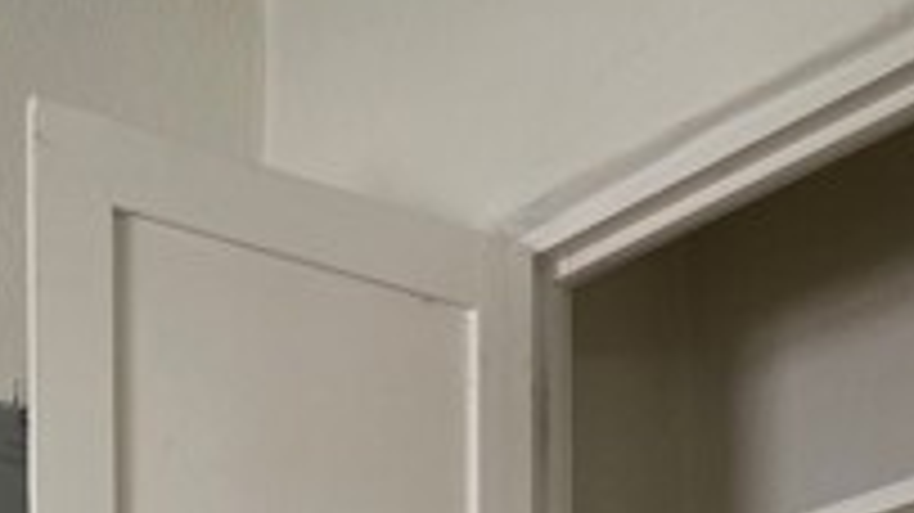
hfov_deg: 26.8
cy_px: 1094
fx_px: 1914
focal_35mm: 79
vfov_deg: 12.9
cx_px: 374
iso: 1250
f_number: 1.7
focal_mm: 6.25
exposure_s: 1/120
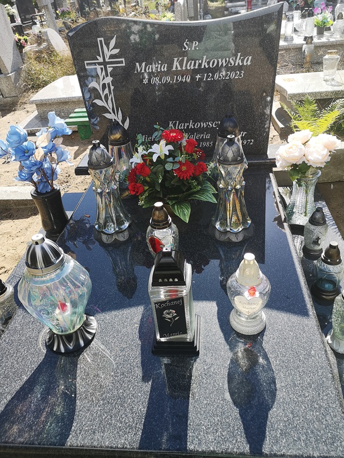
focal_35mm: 28
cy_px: 223
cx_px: 176
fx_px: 371
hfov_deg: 49.8
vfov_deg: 63.4
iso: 50
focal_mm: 5.58
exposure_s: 1/833
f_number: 1.8
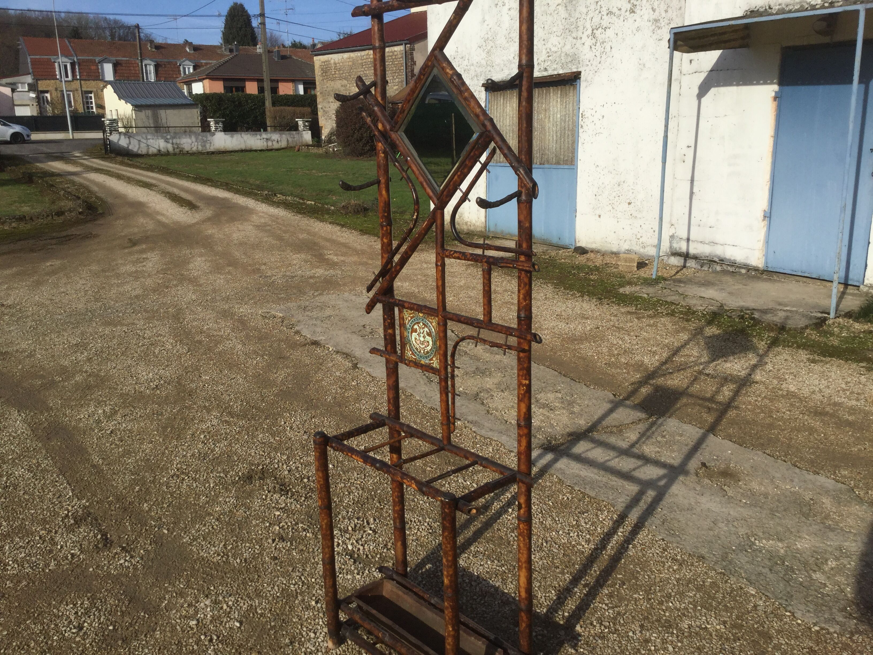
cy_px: 328
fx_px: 782
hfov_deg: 58.4
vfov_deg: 45.4
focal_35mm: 31
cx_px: 436
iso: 25
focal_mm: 3.3
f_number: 2.4
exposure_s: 1/2037
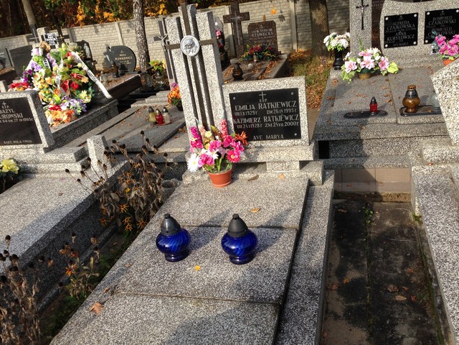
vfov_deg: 42.9
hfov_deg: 55.4
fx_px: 438
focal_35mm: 33
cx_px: 230
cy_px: 172
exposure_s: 1/678
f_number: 2.4
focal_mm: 4.12
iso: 50
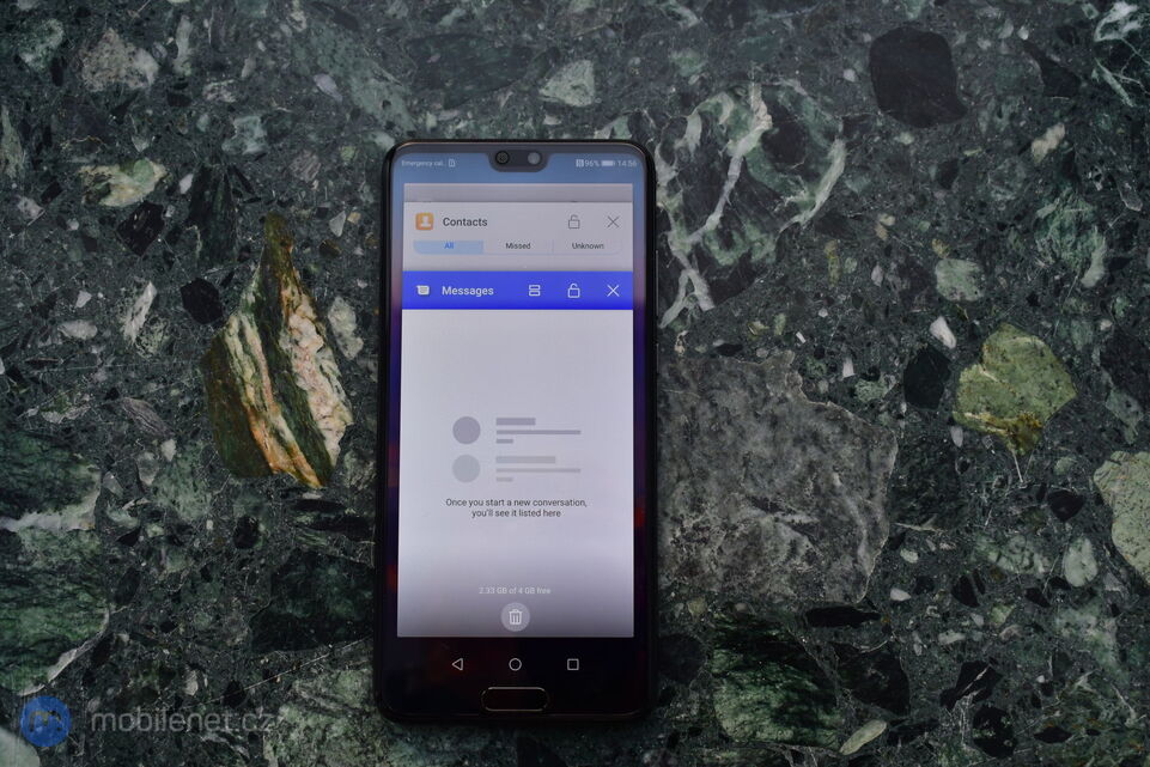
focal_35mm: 54
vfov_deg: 25.1
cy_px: 384
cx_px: 575
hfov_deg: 36.9
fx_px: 1725
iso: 400
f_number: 7.1
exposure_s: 1/200
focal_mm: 36
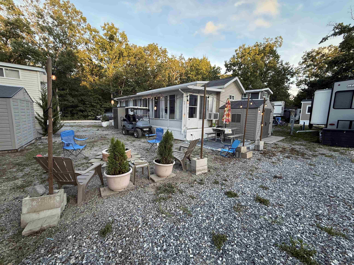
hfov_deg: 102.1
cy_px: 132
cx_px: 177
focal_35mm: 14
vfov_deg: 85.7
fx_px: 143
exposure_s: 1/120
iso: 80
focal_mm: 2.22
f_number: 2.2
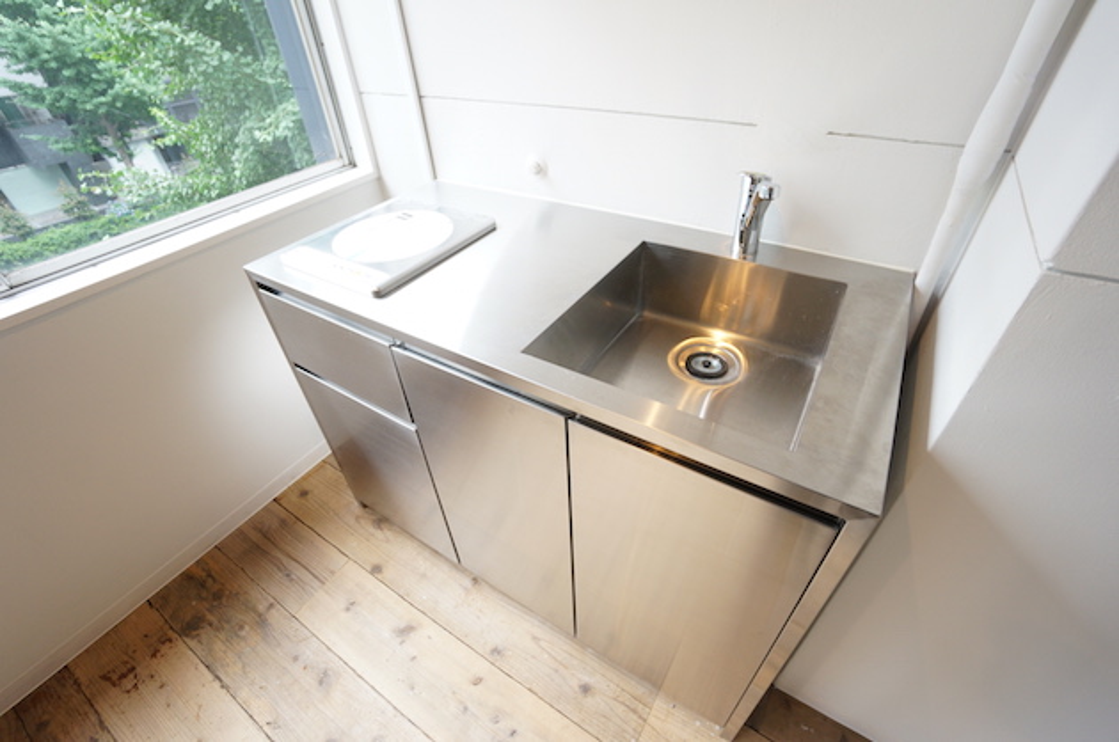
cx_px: 560
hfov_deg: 100.5
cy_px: 371
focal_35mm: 15
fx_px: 466
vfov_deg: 77.1
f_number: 4
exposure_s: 1/60
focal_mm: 10
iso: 400
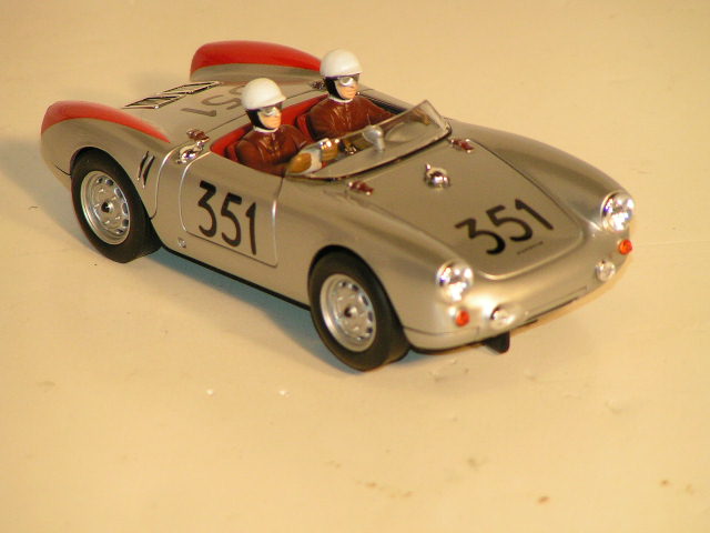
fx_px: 6974
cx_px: 355
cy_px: 266
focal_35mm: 340
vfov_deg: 4.4
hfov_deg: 5.8
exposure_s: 1/400
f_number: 3.5
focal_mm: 52
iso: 160
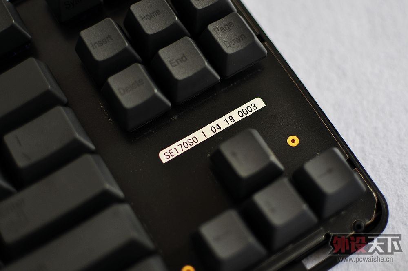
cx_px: 204
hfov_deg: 37.9
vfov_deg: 25.7
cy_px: 136
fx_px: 594
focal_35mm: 52
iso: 200
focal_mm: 35
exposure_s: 1/80
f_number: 1.8
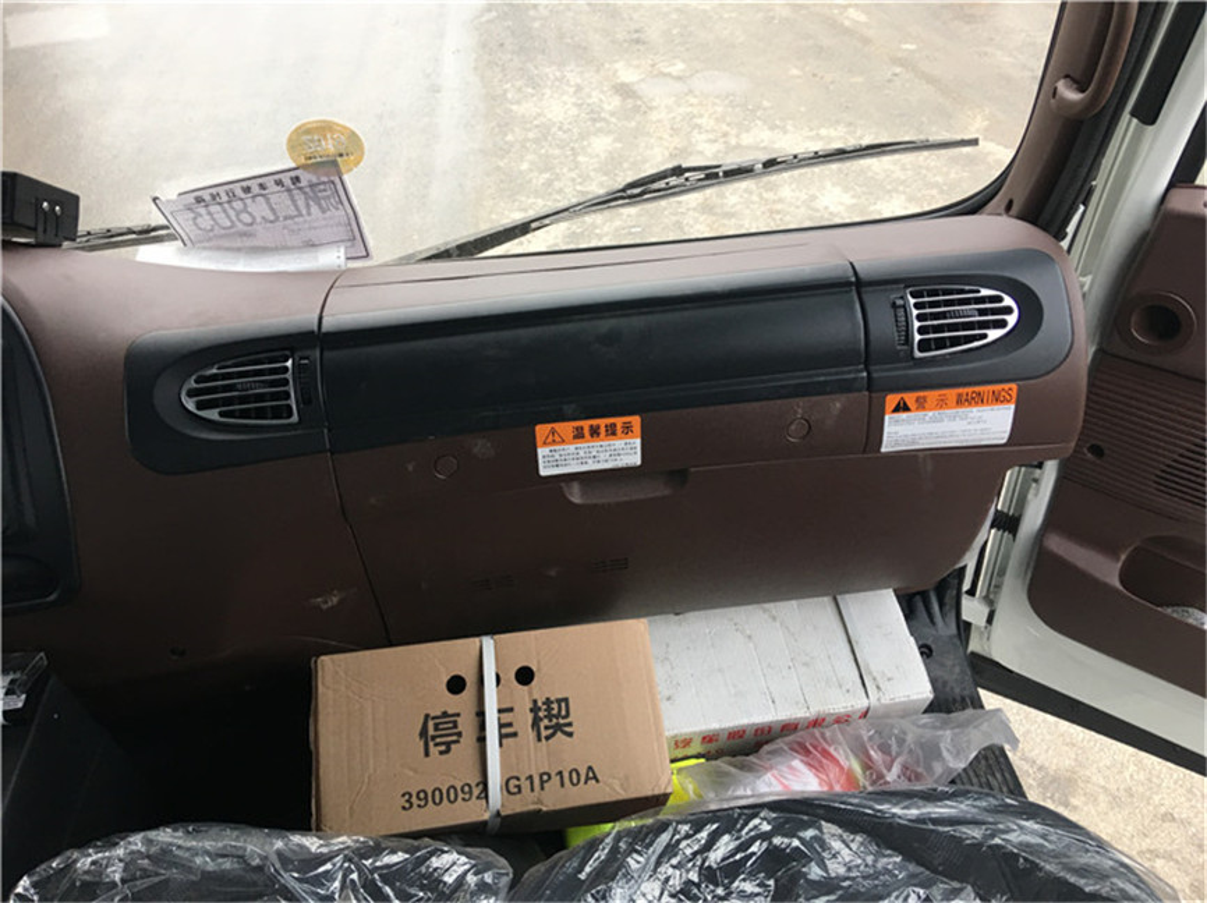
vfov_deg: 48.2
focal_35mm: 29
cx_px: 604
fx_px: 1010
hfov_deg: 61.7
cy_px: 452
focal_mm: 4.15
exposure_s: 1/33
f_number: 2.2
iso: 50
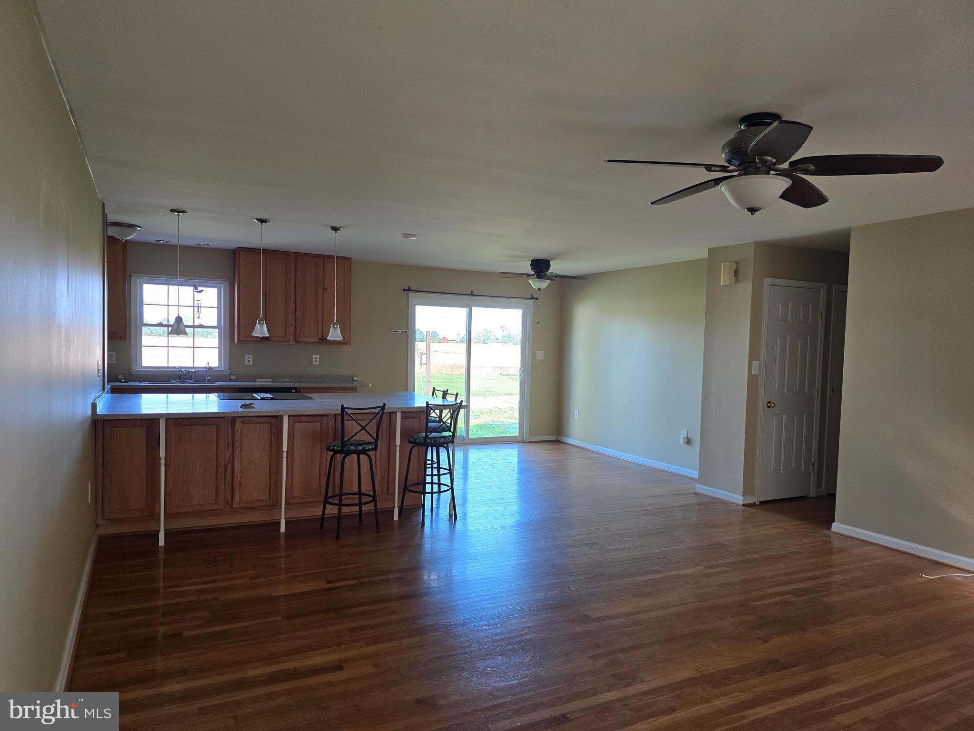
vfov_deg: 58.9
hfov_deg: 73.9
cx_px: 487
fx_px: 647
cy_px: 366
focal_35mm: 23
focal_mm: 6.3
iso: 200
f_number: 1.7
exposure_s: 1/180
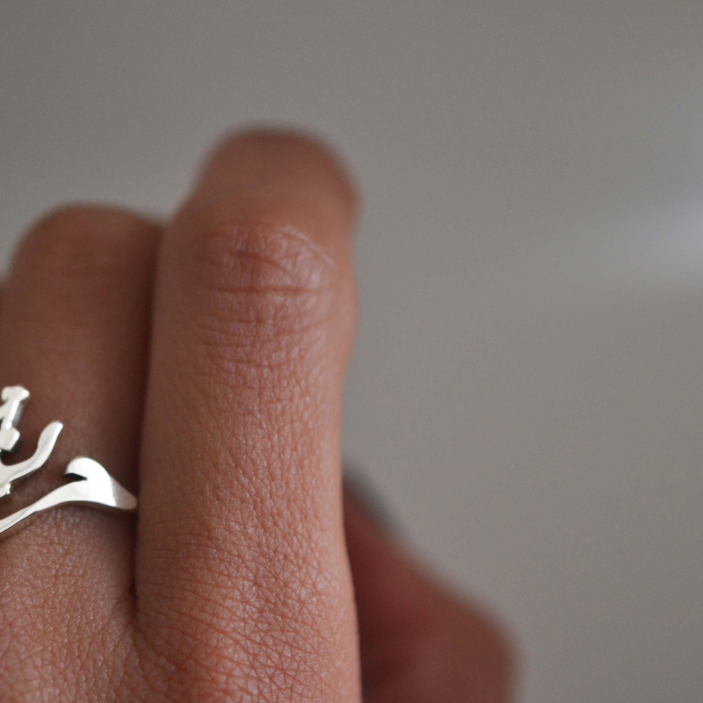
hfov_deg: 22.4
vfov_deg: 22.5
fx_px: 1769
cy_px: 350
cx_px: 267
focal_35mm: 77
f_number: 3.5
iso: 560
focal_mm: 40
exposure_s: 1/40
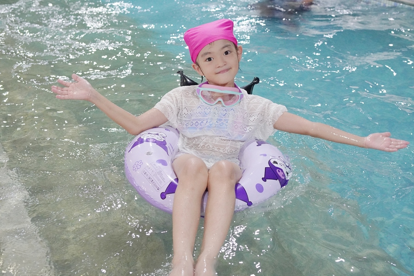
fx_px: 569
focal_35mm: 50
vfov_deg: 27.3
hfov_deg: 40.0
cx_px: 207
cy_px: 138
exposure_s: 1/160
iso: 5000
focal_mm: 33
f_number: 4
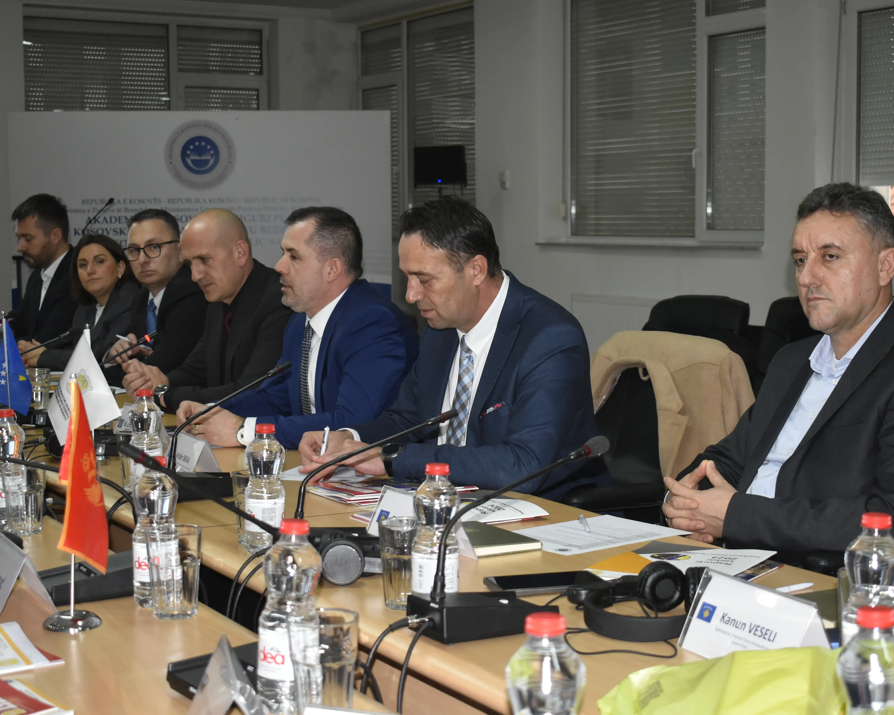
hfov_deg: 31.7
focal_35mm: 60
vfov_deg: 25.6
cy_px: 356
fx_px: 1576
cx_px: 466
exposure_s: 1/160
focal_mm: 35
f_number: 4.5
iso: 800
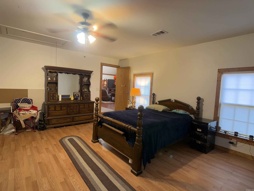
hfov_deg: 71.6
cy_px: 96
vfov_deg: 56.8
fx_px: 176
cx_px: 127
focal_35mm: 24
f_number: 1.78
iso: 80
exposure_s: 1/17
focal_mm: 6.76
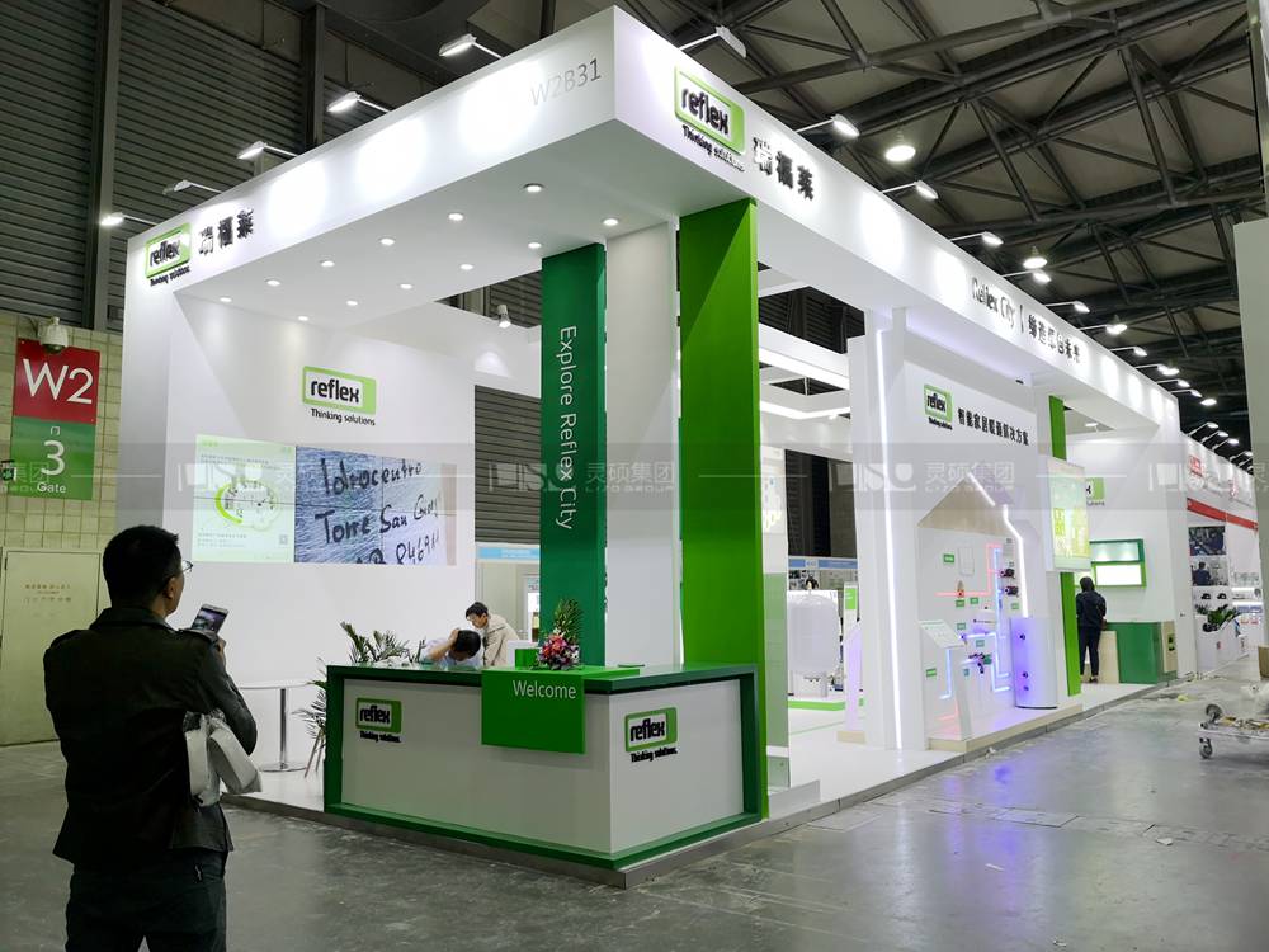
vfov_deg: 51.4
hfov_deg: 65.3
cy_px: 476
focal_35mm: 27
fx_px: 990
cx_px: 634
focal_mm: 3.95
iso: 50
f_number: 1.8
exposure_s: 1/100
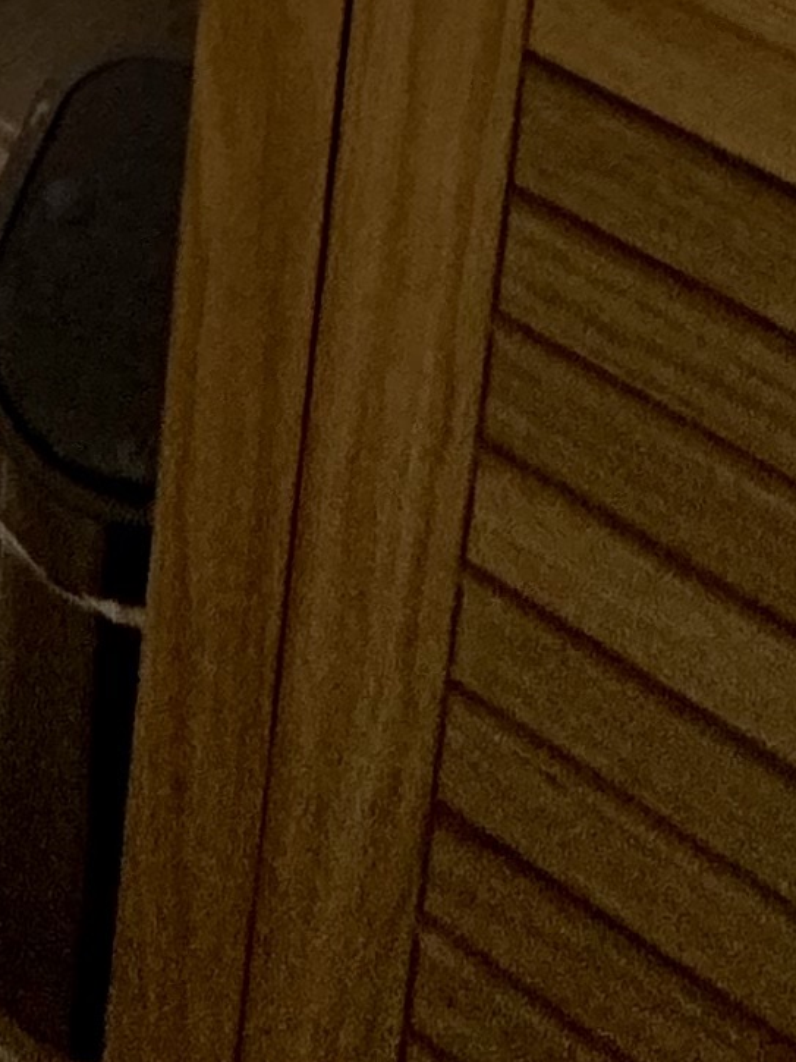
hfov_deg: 16.8
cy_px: -1883
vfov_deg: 12.7
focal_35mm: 78
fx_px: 2391
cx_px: -457
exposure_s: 1/80
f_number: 2.2
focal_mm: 2.22
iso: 320
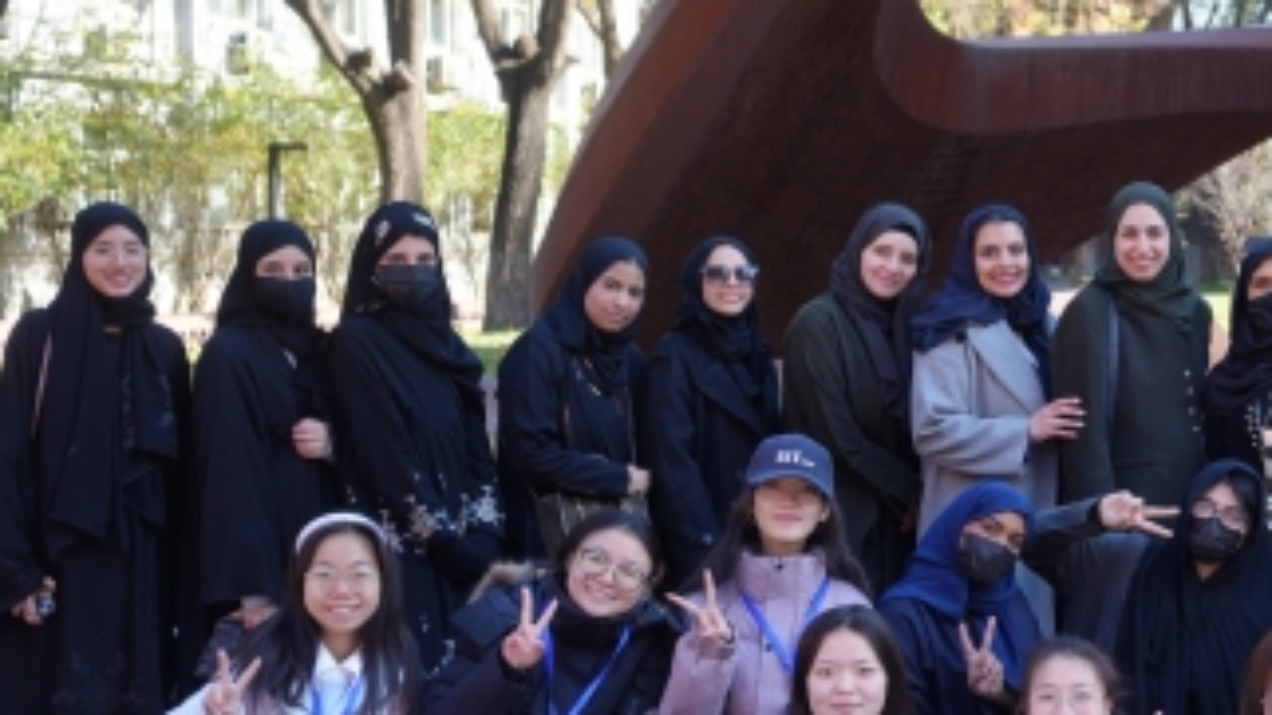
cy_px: 480
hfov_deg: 27.4
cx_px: 1189
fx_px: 2495
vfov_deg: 16.3
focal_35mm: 74
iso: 125
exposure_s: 1/160
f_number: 4
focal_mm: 35
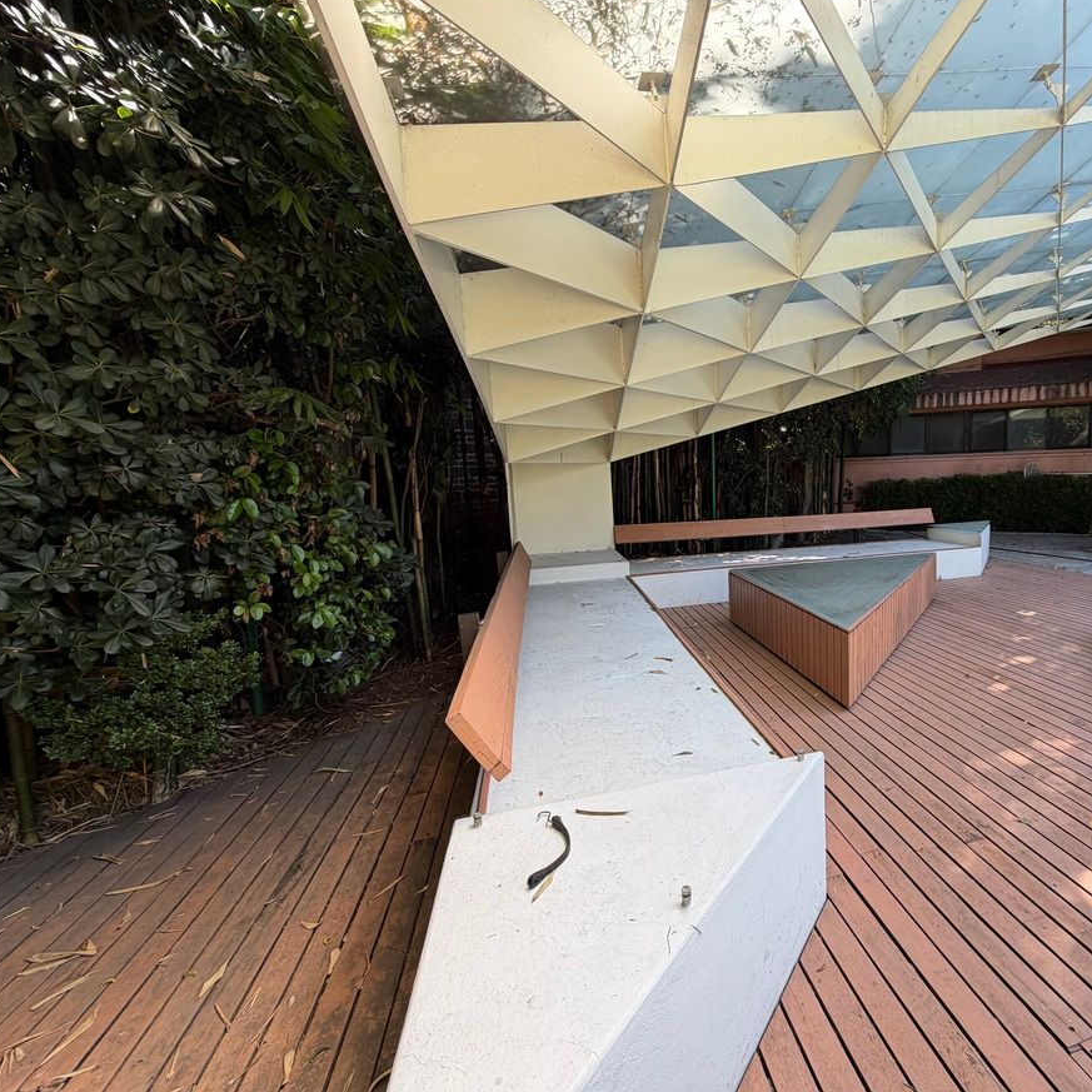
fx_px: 607
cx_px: 733
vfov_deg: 84.0
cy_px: 555
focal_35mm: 17
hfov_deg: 81.0
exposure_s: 1/143
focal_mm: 2.22
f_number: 2.2
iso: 40
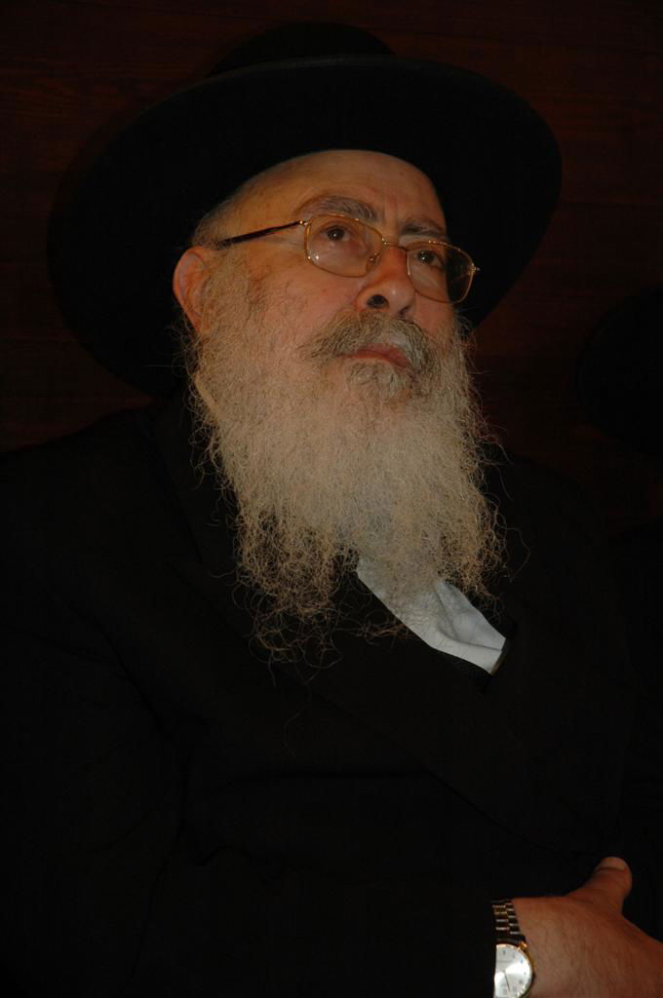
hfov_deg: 14.0
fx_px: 2701
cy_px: 499
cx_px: 332
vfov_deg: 20.9
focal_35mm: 98
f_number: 4.5
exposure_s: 1/60
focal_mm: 65
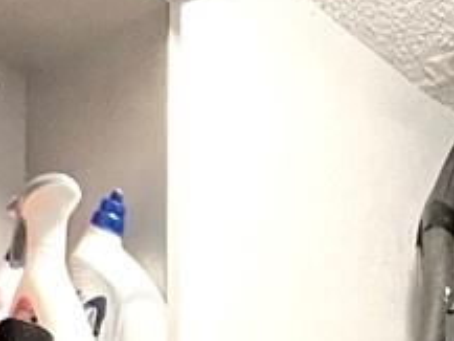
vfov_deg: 12.4
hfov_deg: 19.6
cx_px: 492
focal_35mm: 96
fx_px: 1260
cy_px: 805
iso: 640
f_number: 1.8
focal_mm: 1.57
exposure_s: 1/60
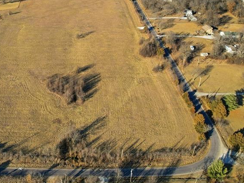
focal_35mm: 38
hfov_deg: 47.6
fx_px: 268
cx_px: 69
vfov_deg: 37.1
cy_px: 55
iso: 100
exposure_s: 1/50
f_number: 2.8
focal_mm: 8.4
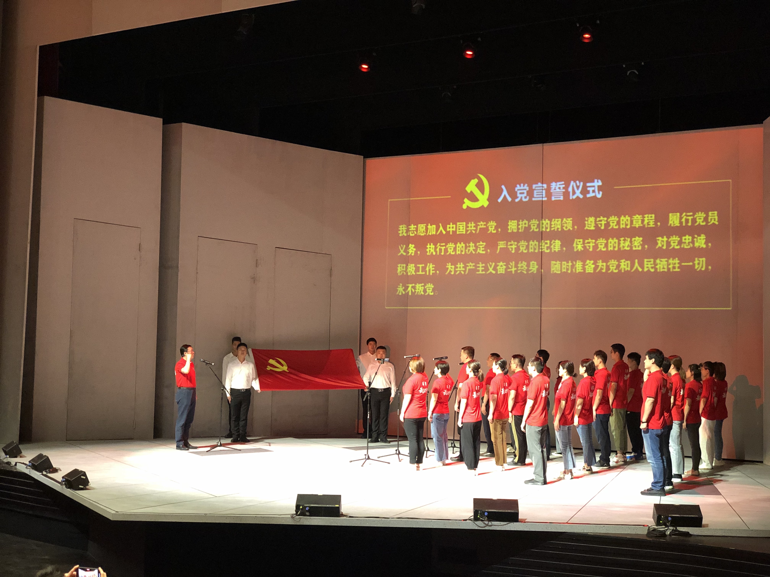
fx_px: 1157
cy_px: 288
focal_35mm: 52
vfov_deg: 28.0
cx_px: 385
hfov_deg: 36.8
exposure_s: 1/9
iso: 160
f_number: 2.4
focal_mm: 6
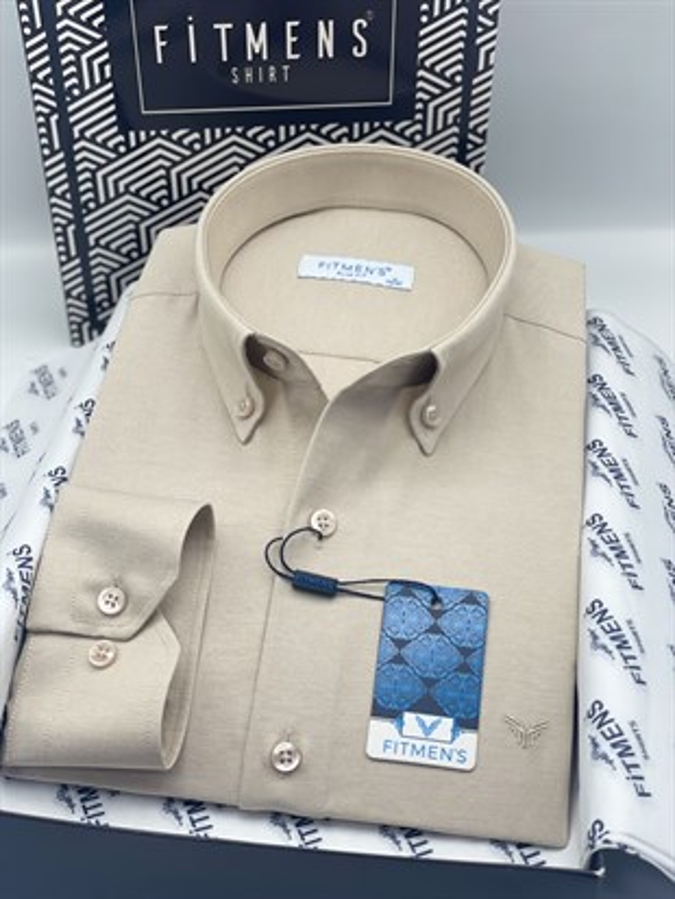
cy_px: 450
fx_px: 1351
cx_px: 338
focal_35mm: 52
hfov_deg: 28.0
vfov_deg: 36.8
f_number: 2
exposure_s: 1/127
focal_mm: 6
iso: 25
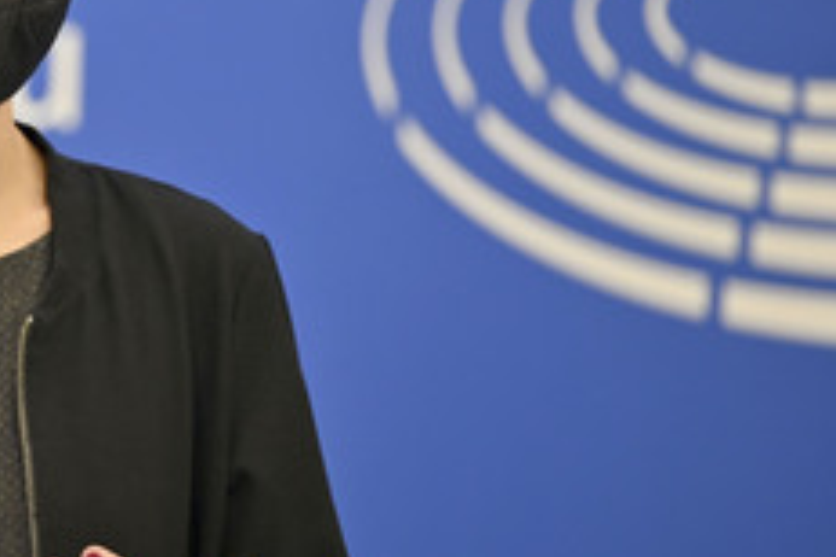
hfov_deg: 5.9
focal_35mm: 351
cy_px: 170
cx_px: 67
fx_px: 8150
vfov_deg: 3.9
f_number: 2.8
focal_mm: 180
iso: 640
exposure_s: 1/160
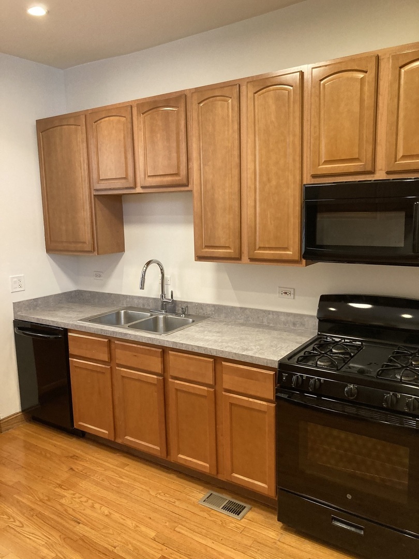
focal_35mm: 28
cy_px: 280
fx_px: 452
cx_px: 210
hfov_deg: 49.7
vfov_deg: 63.4
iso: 250
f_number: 1.8
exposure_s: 1/60
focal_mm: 3.99
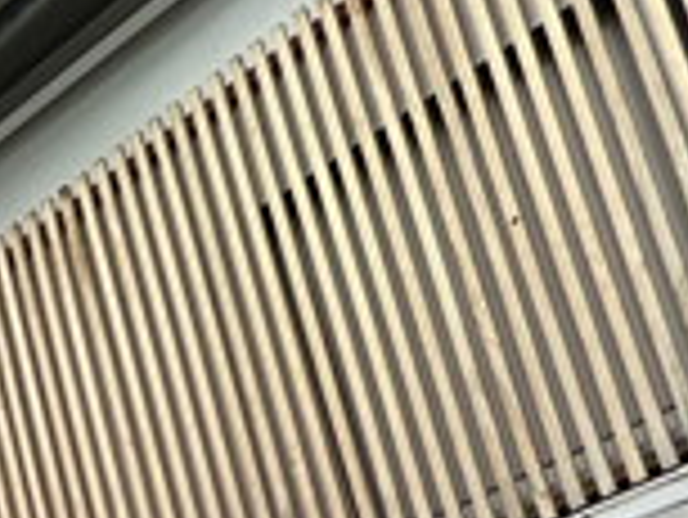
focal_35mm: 73
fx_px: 1452
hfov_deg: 14.6
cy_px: 1149
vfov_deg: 14.9
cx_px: -1016
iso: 40
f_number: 2.2
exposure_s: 1/578
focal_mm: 2.22
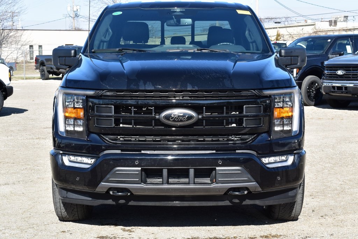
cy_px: 120
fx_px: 686
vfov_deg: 19.7
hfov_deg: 29.2
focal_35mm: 69
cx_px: 179
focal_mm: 46
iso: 400
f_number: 10
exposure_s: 1/320
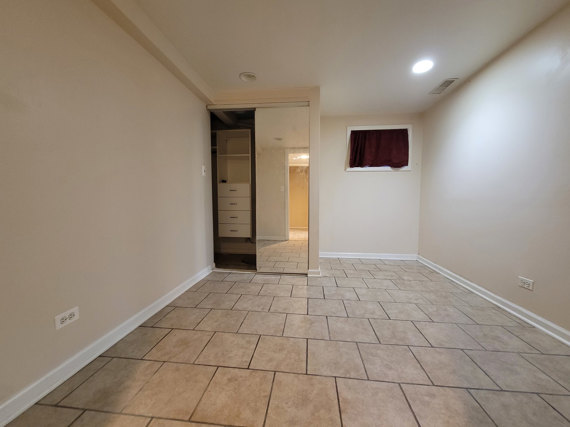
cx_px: 285
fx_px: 214
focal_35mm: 13
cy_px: 214
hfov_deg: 106.2
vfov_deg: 89.9
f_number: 2.2
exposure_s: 1/30
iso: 640
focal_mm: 2.2
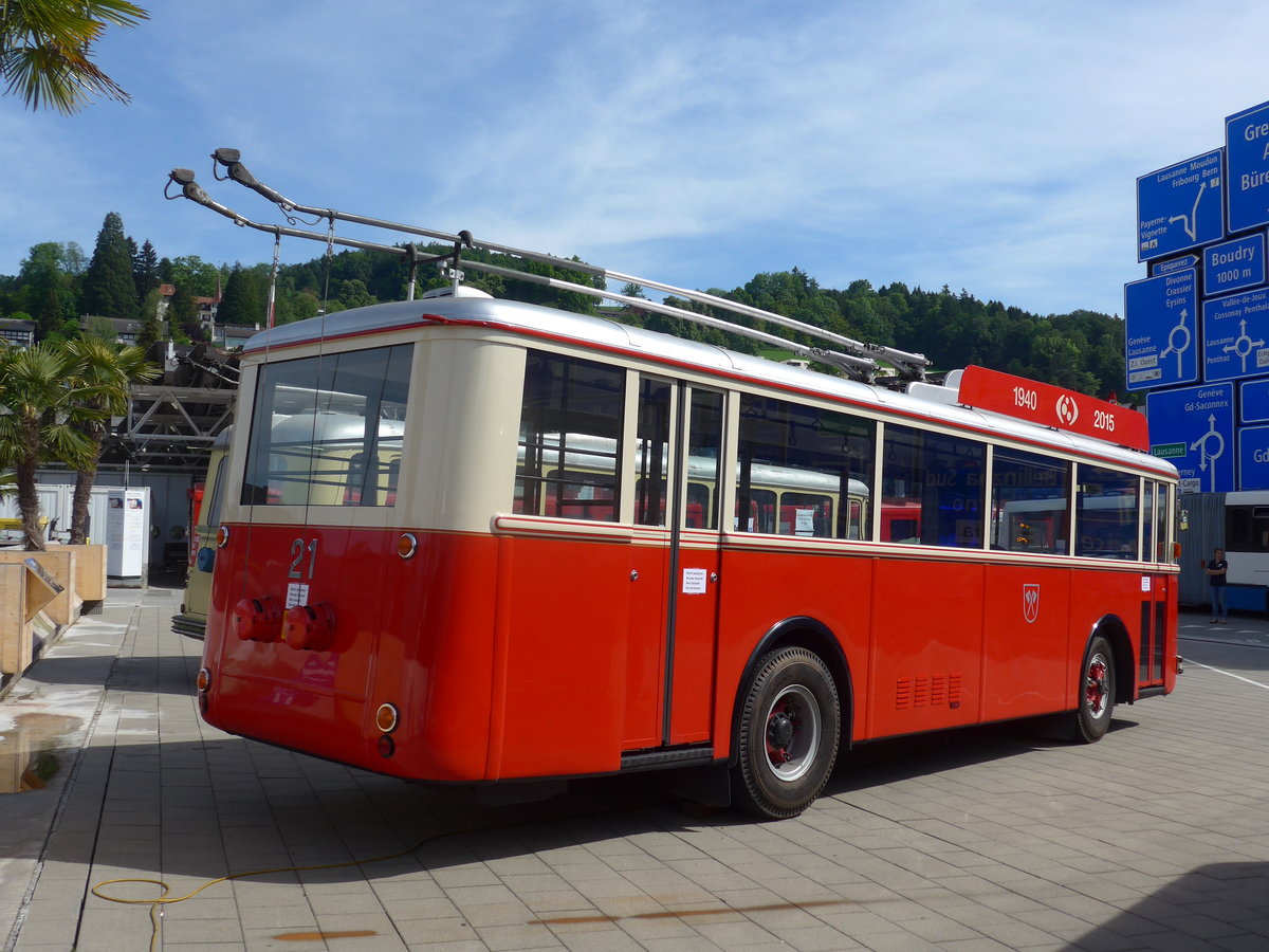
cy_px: 476
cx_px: 634
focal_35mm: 34
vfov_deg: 41.8
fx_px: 1246
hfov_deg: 54.0
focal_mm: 7
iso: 80
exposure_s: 1/1600
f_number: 2.8
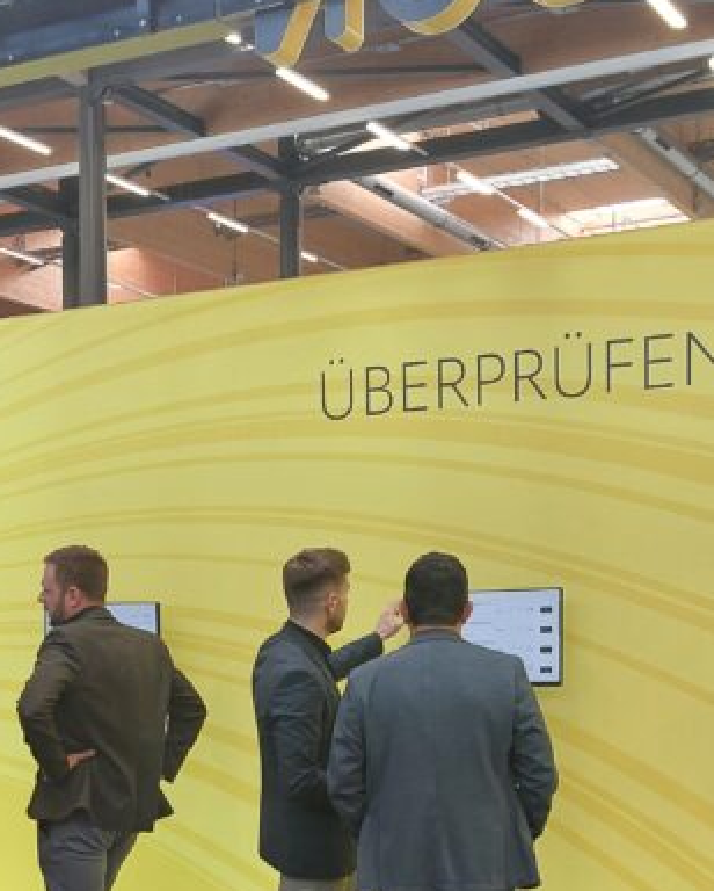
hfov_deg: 23.4
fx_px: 1714
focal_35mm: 65
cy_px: 794
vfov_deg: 28.1
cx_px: 250
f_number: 1.8
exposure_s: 1/50
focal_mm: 5.23
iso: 50
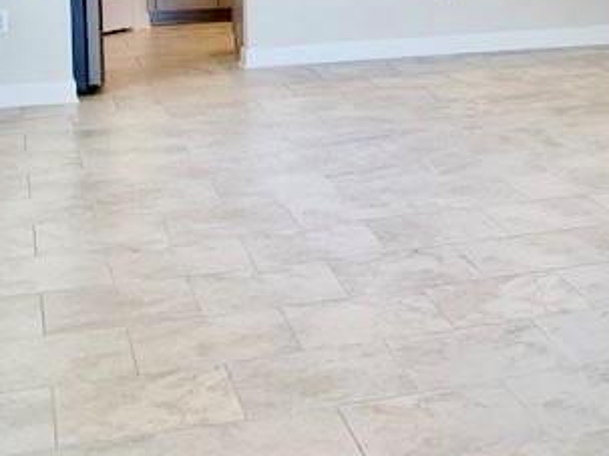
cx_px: 724
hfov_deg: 20.8
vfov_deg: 16.2
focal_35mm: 88
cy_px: -58
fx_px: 1548
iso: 64
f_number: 1.8
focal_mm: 4.25
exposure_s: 1/120
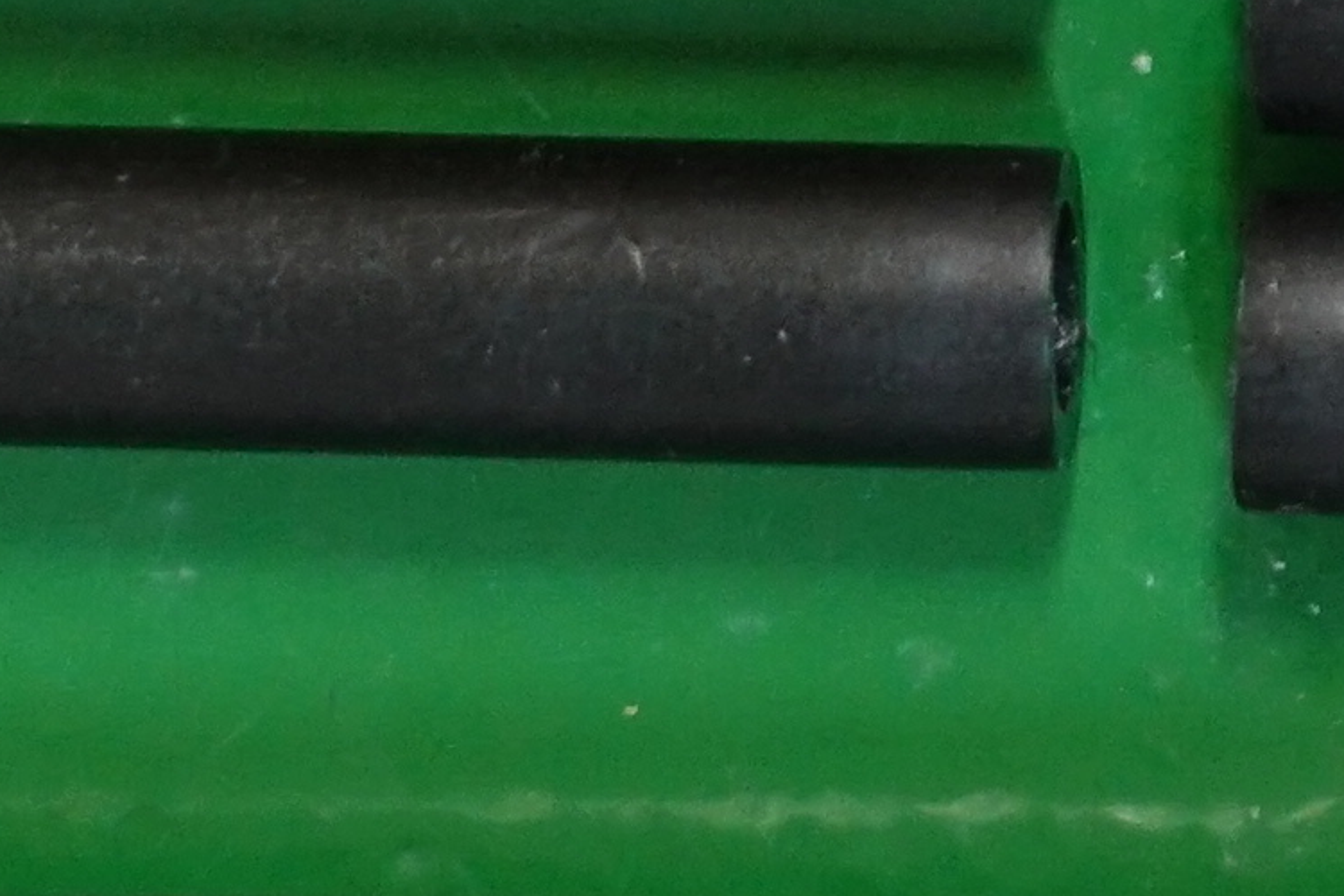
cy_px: -278
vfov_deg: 7.8
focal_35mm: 175
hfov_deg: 11.6
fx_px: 6533
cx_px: 1493
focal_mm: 8.8
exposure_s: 1/30
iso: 800
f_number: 1.8
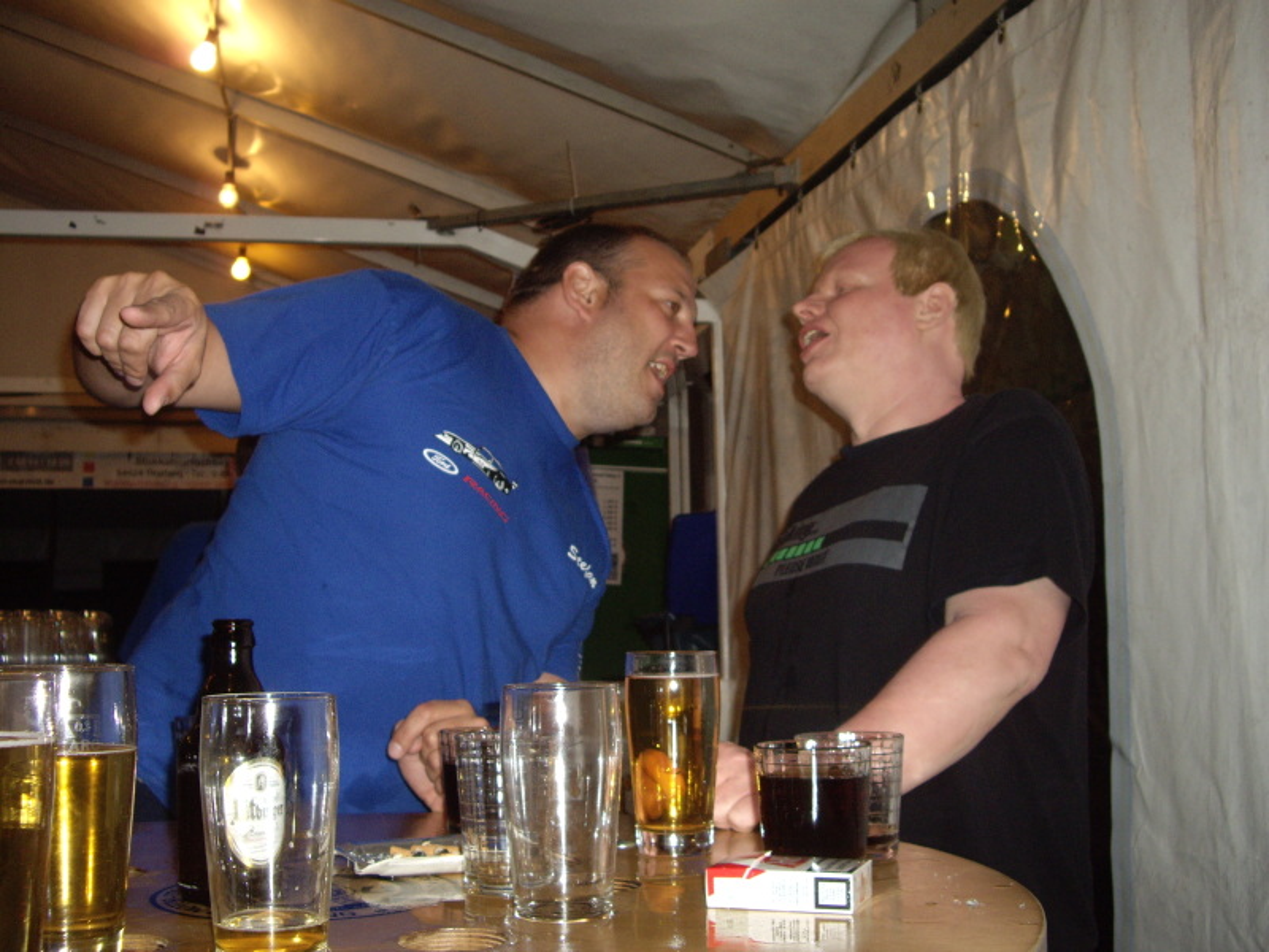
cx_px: 634
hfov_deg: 49.0
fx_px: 1393
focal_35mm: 38
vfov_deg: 37.7
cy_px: 476
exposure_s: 1/40
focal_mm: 7.9
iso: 200
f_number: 2.8
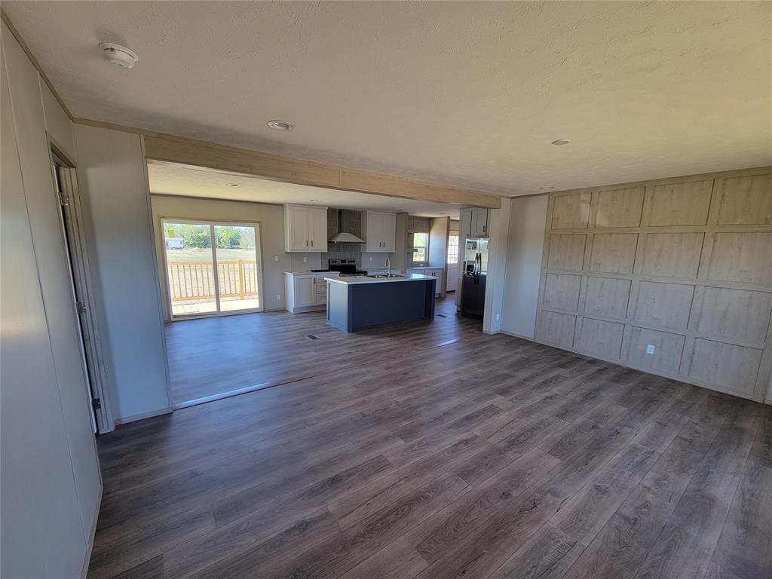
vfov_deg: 89.9
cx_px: 386
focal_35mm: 13
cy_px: 290
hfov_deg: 106.2
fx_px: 290
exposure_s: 1/60
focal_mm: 2.2
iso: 64
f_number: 2.2
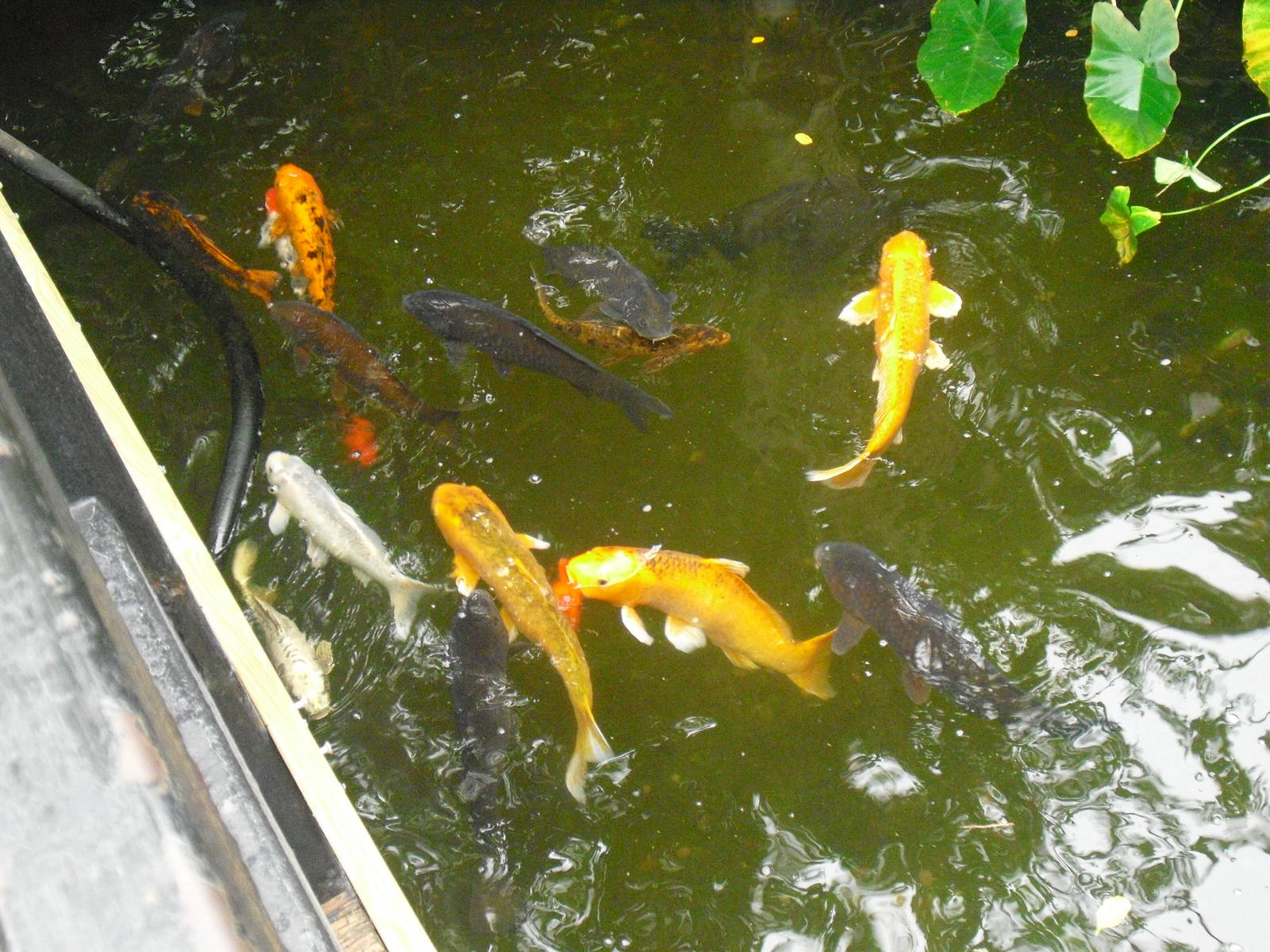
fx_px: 1944
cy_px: 476
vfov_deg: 27.5
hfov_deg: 36.2
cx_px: 635
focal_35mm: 53
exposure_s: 1/50
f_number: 3.8
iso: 800
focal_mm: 9.4
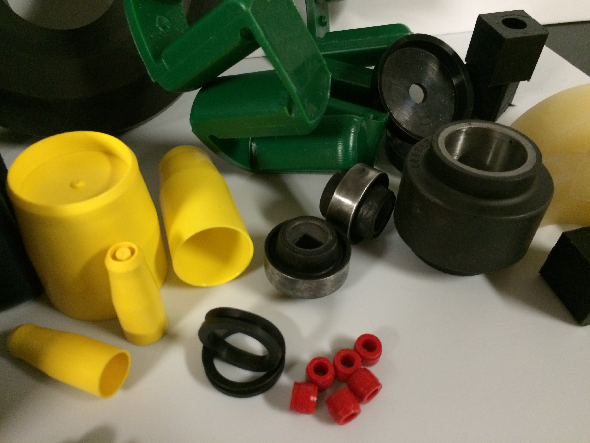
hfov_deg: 61.7
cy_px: 222
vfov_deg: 48.2
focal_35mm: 29
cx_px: 295
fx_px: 494
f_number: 2.2
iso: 400
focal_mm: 4.15
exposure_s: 1/15
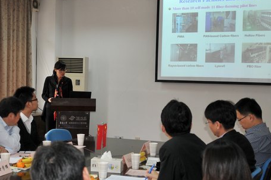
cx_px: 91
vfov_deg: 21.5
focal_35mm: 63
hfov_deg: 31.7
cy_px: 94
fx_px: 473
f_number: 2.8
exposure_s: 1/60
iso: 250
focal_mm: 24
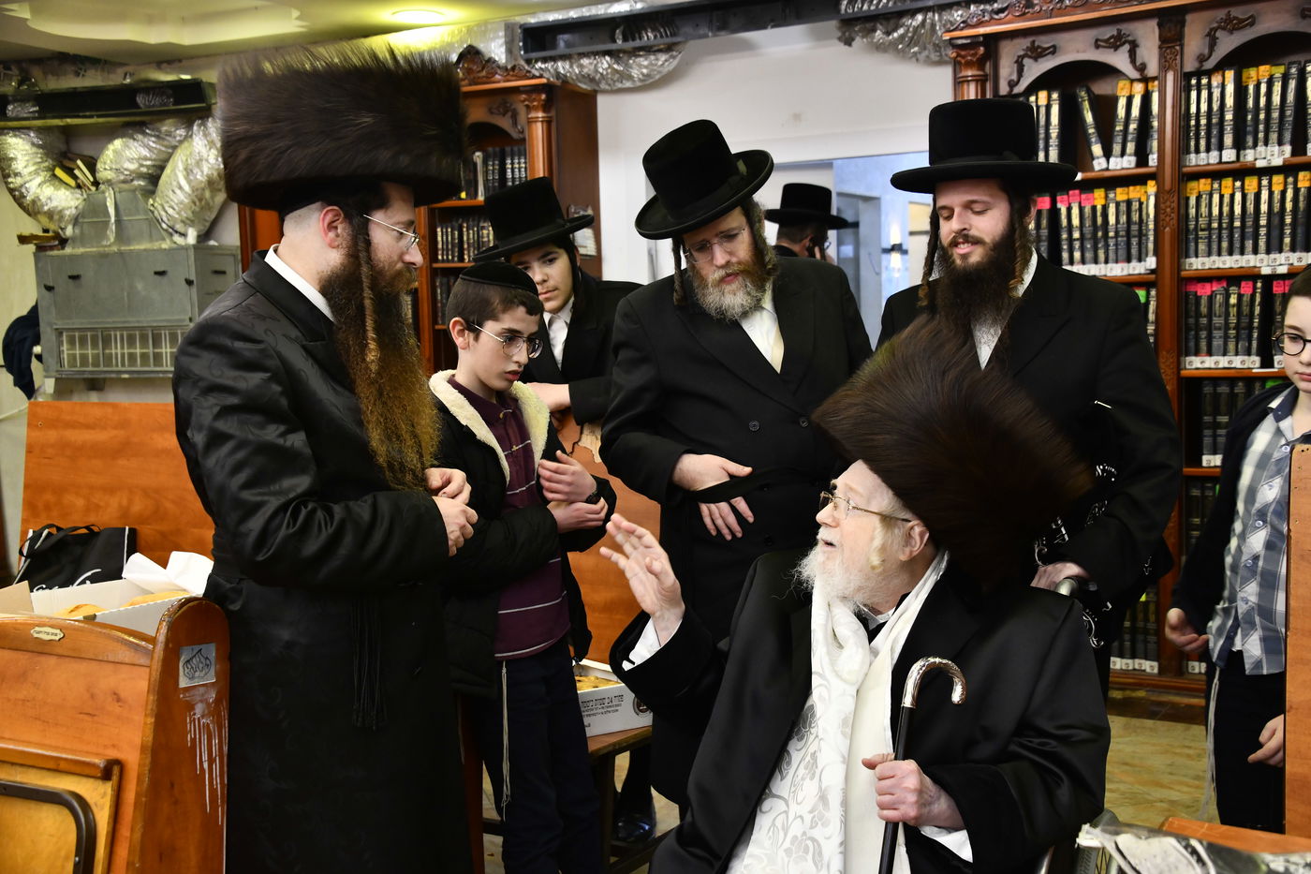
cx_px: 656
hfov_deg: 44.5
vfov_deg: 30.5
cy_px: 437
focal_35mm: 44
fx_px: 1602
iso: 1250
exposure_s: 1/125
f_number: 5.6
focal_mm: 44
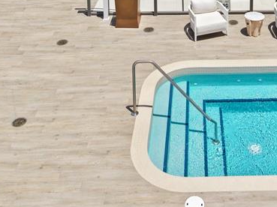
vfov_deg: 26.5
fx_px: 416
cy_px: 1
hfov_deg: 36.0
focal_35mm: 52
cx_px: 208
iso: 100
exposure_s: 1/2500
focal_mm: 12.29
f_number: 2.8
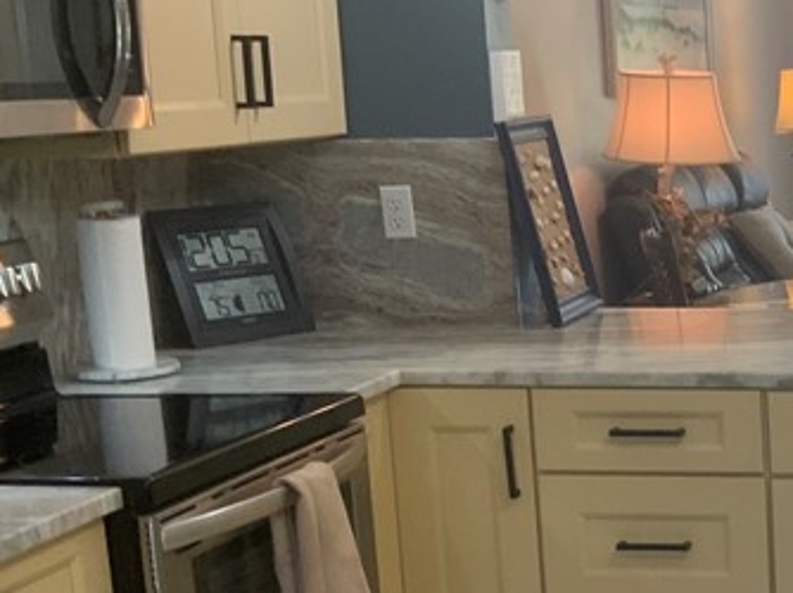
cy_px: 486
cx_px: 1007
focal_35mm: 89
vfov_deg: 16.4
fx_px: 2037
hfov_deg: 20.3
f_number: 1.8
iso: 50
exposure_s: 1/60
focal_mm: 3
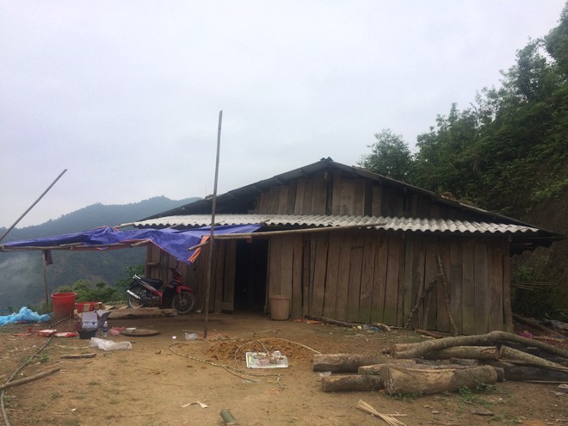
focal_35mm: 29
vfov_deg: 48.2
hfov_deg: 61.7
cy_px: 213
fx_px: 476
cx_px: 284
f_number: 2.2
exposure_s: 1/100
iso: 32
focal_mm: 4.15
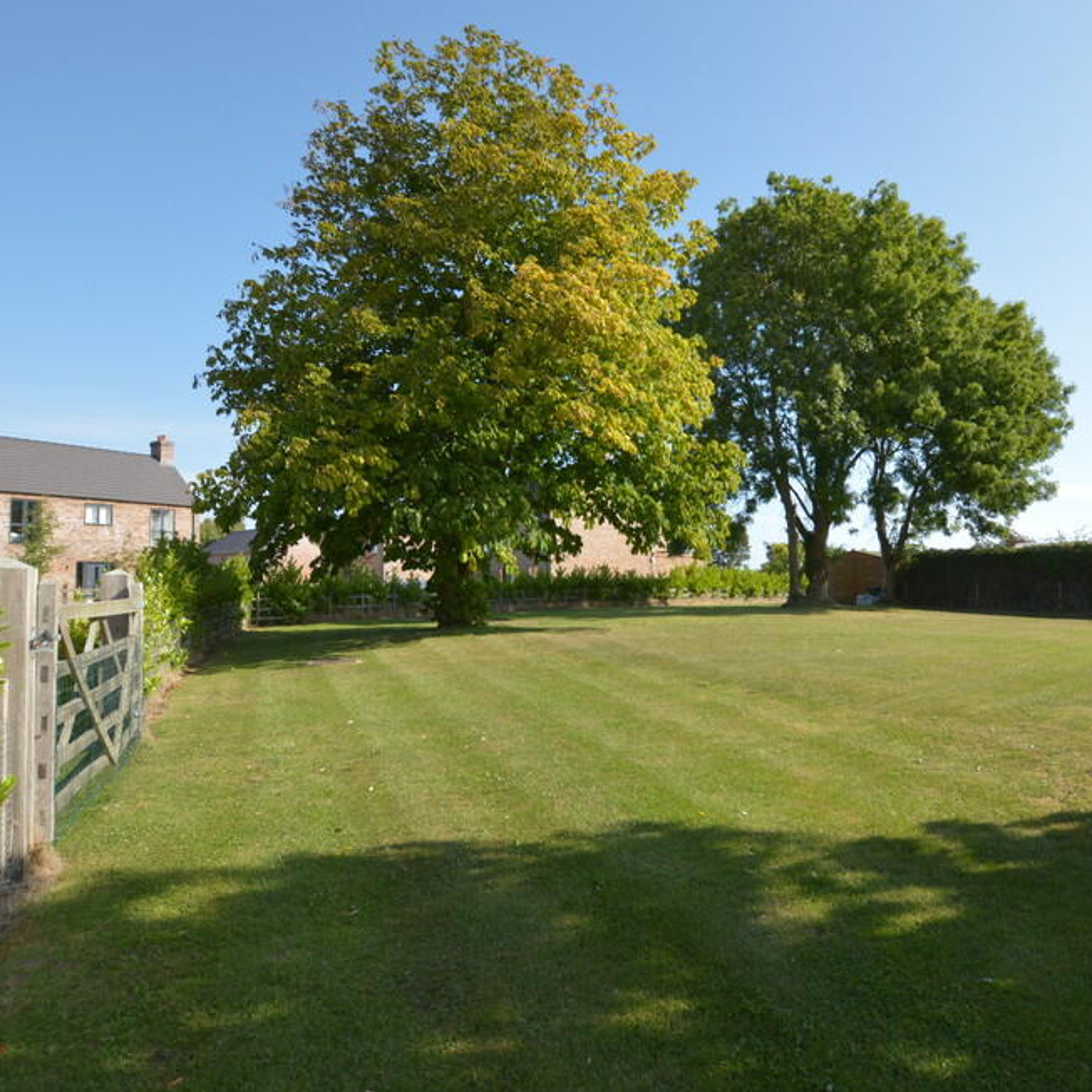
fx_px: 714
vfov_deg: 74.8
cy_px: 538
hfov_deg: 73.8
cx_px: 672
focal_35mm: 20
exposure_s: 1/320
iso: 200
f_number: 8
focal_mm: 10
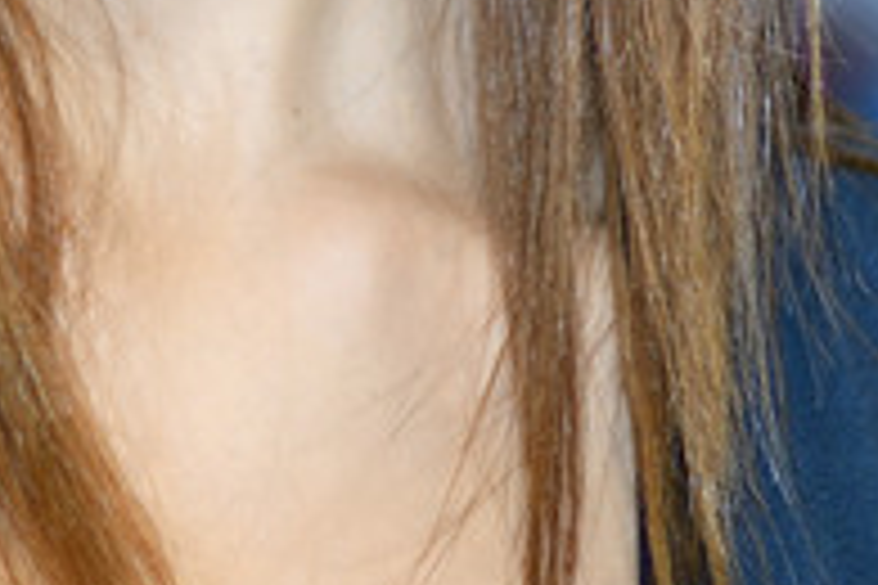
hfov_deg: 2.6
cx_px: -414
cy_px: -648
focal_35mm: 782
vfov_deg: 1.8
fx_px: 19071
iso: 200
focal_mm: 85
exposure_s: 1/200
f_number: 2.2
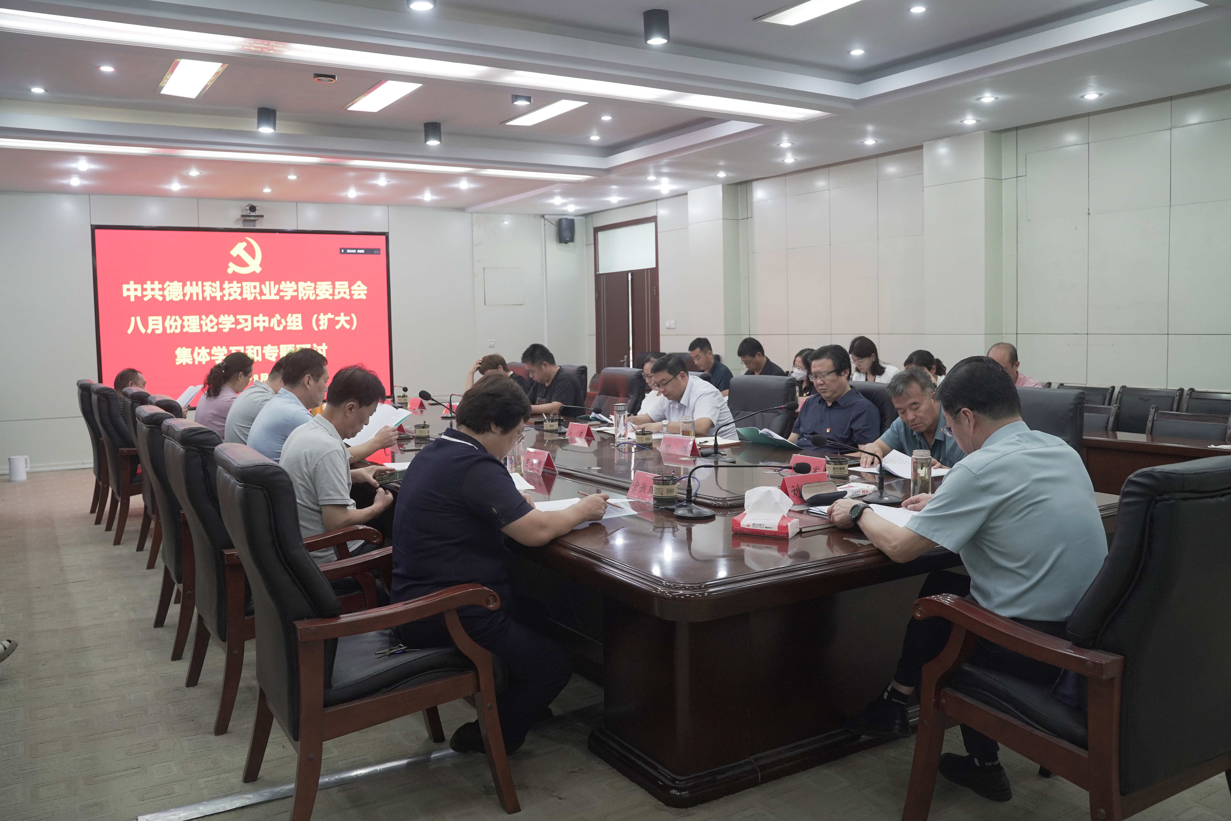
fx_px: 957
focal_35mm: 28
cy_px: 410
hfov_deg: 65.5
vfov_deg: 46.4
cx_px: 616
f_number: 4
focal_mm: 28
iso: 2000
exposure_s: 1/125
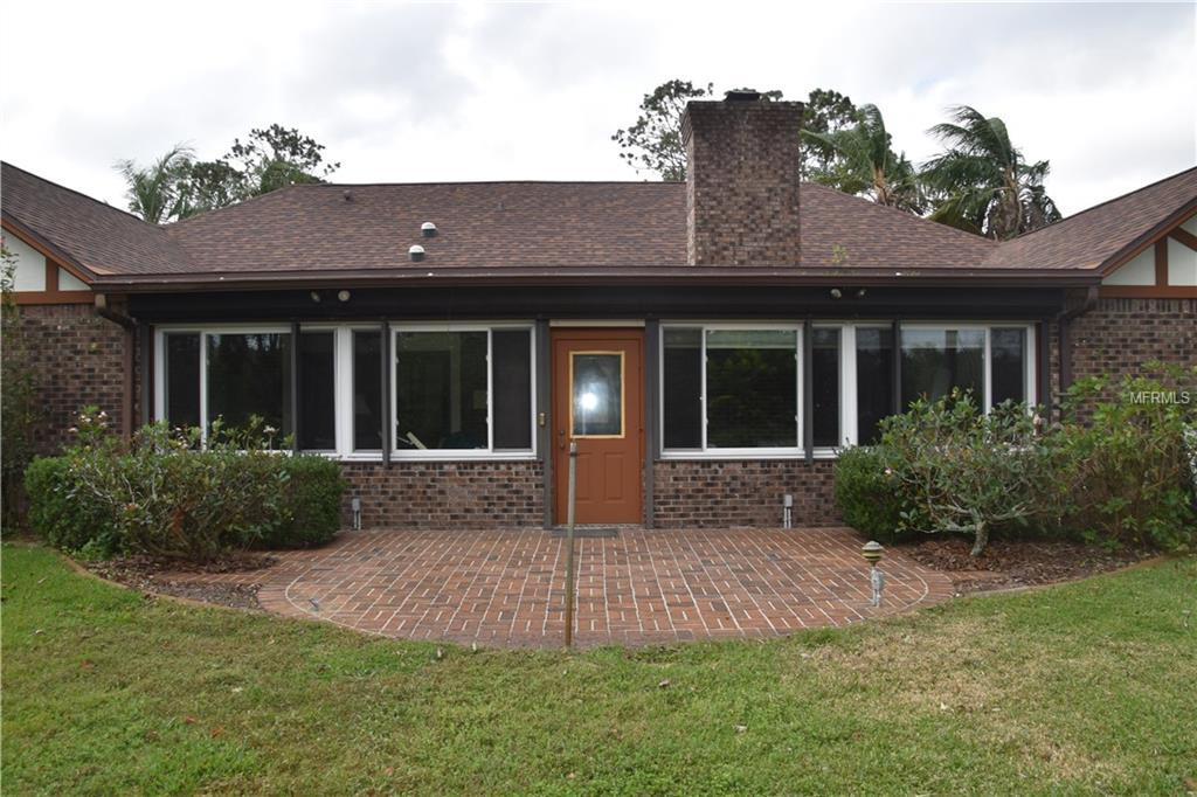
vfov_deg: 53.1
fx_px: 798
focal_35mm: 24
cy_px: 398
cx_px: 598
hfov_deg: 73.8
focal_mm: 16
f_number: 6.3
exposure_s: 1/160
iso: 100
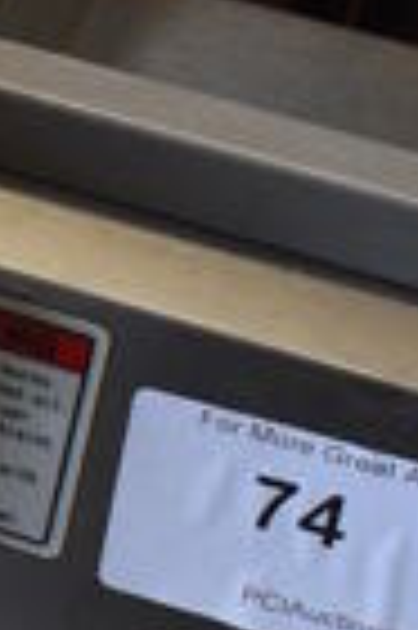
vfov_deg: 11.6
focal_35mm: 176
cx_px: -800
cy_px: -11
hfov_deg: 7.0
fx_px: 3073
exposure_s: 1/250
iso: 720
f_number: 3.5
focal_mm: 18
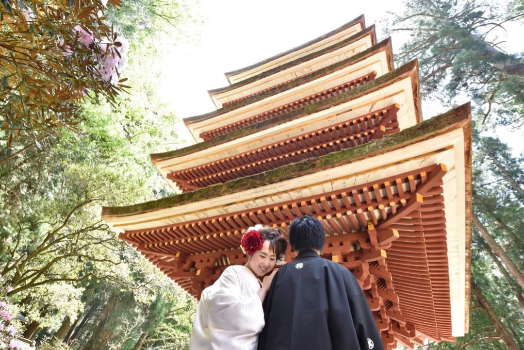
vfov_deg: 67.4
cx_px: 262
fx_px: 262
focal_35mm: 18
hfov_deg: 90.0
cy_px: 175
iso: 2000
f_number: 11
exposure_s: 1/100
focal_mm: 18
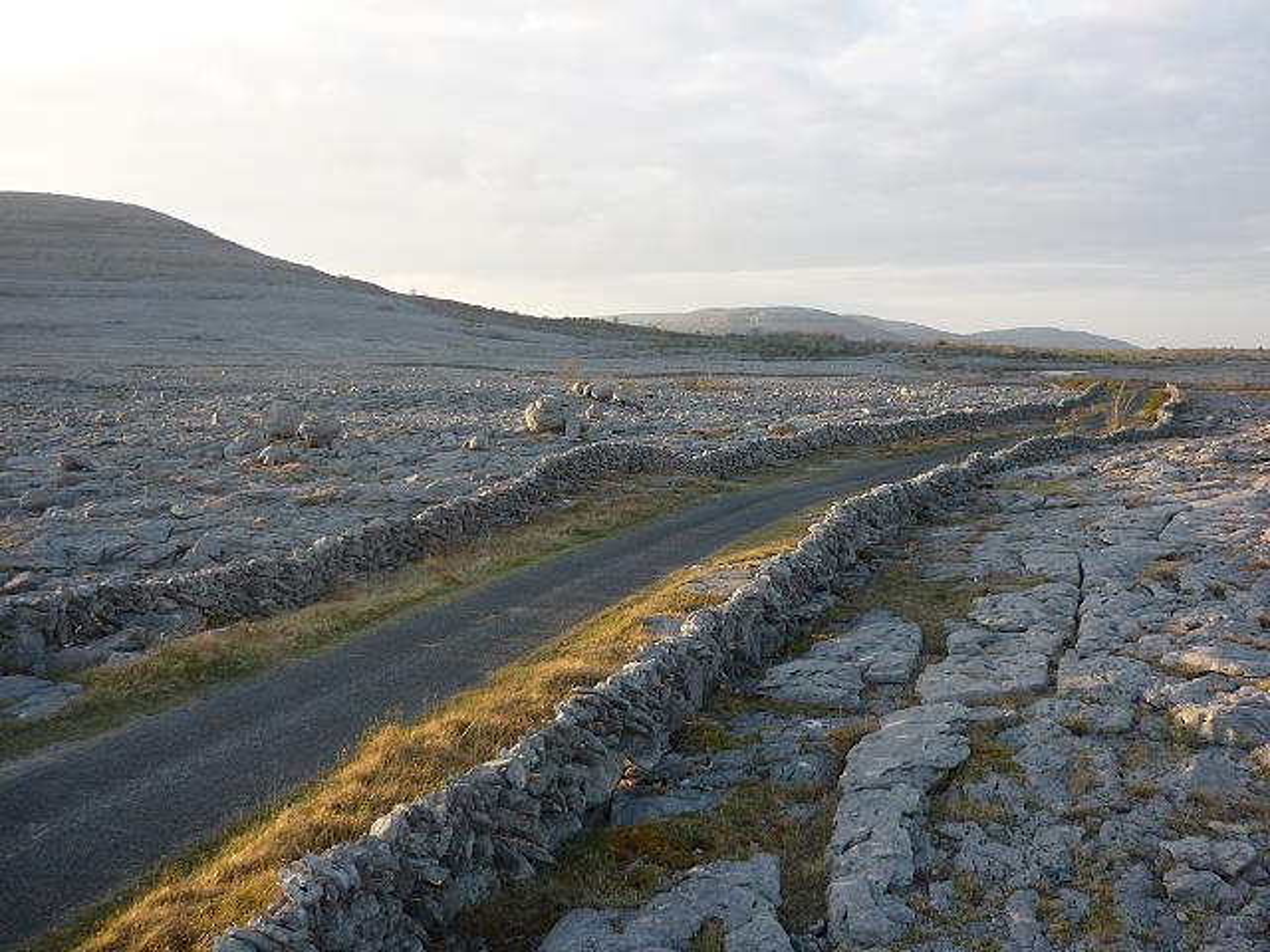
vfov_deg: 42.9
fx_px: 1211
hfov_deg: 55.4
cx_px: 635
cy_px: 476
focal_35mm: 33
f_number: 2.8
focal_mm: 5.5
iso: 100
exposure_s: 1/200
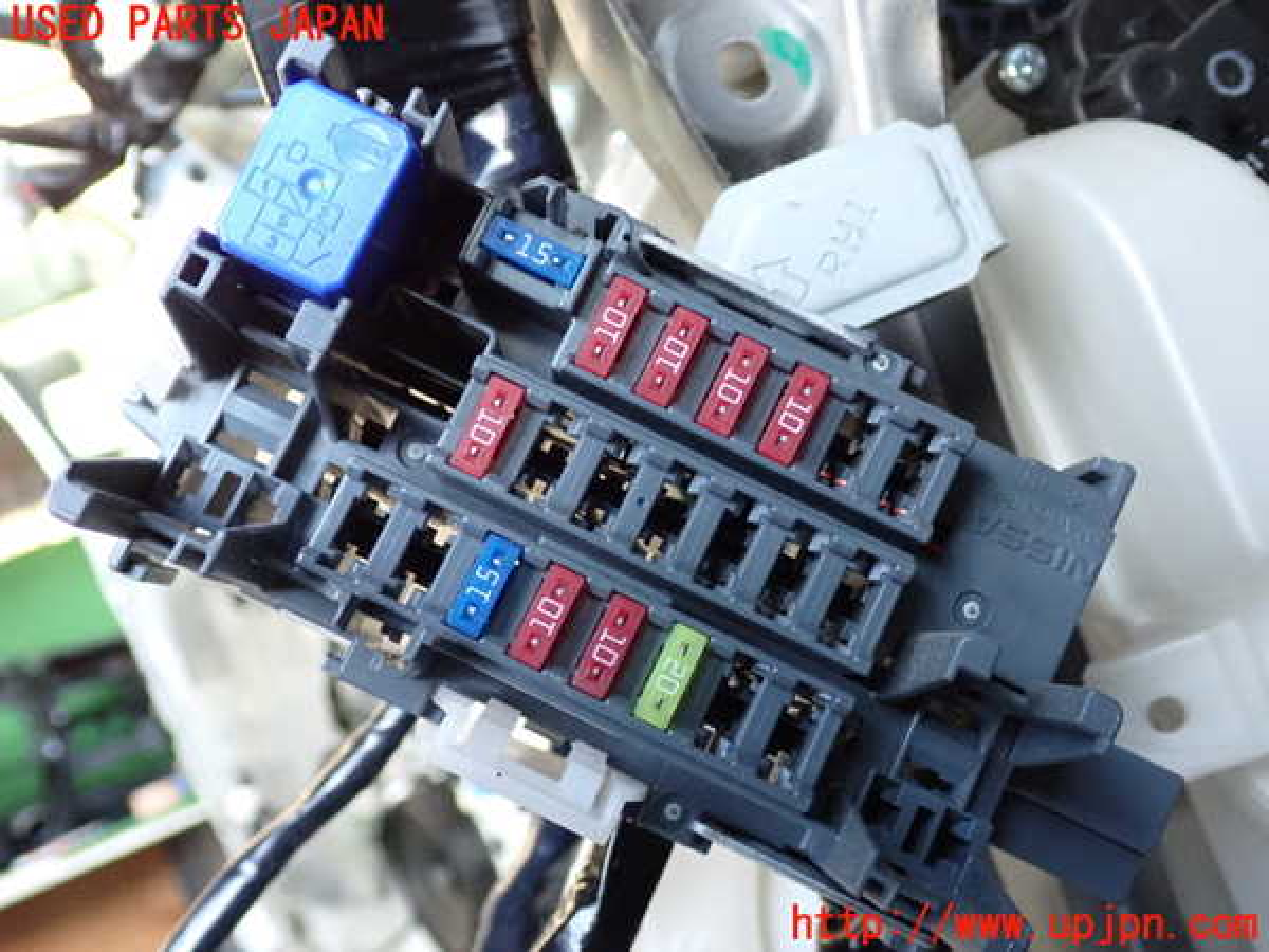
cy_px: 476
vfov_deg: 37.7
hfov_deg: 49.0
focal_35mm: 38
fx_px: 1393
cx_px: 634
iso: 1250
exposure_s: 1/125
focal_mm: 6.83
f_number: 2.7
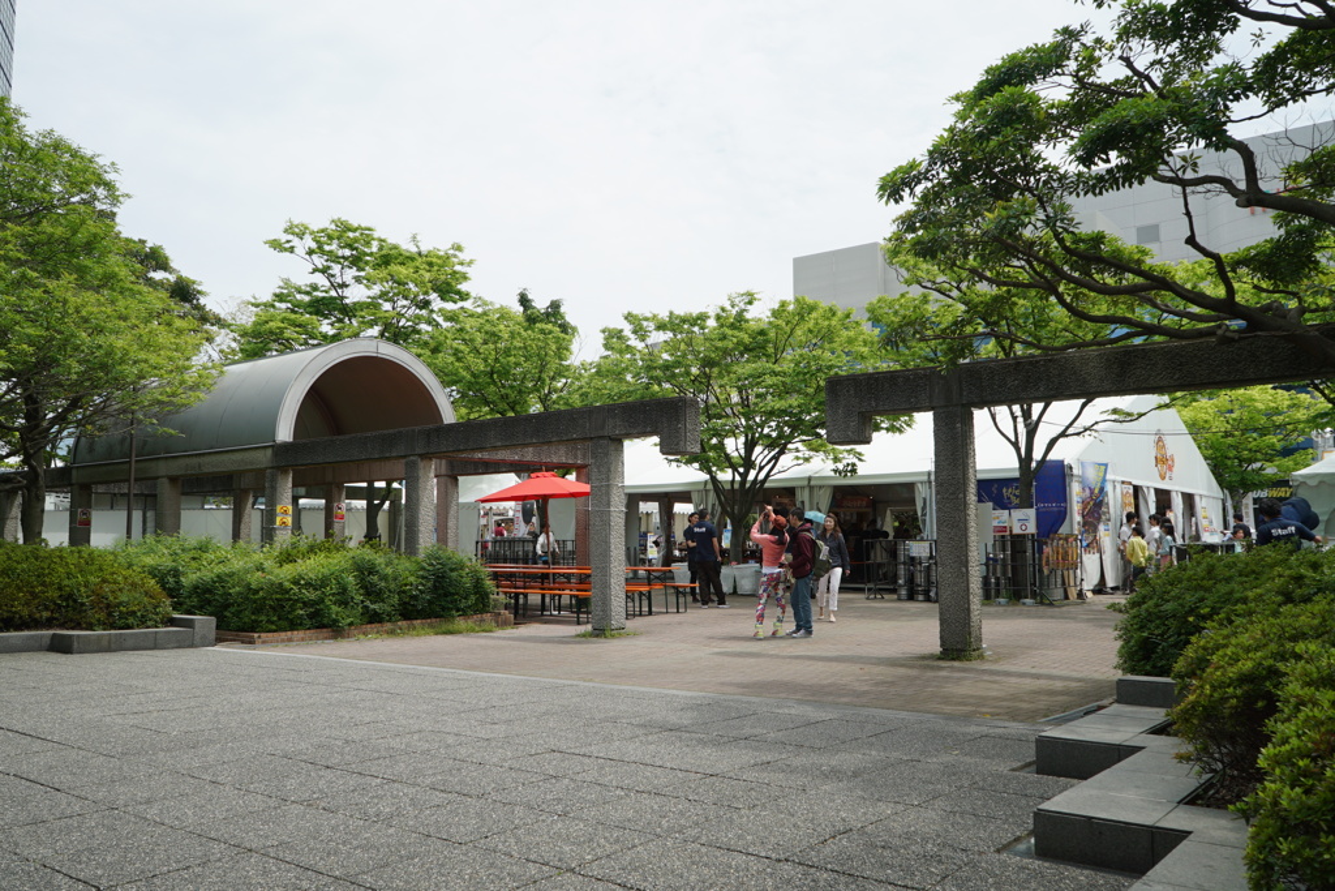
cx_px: 668
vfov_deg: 46.4
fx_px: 1038
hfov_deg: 65.5
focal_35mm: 28
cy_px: 446
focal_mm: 28
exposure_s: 1/80
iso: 100
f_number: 14
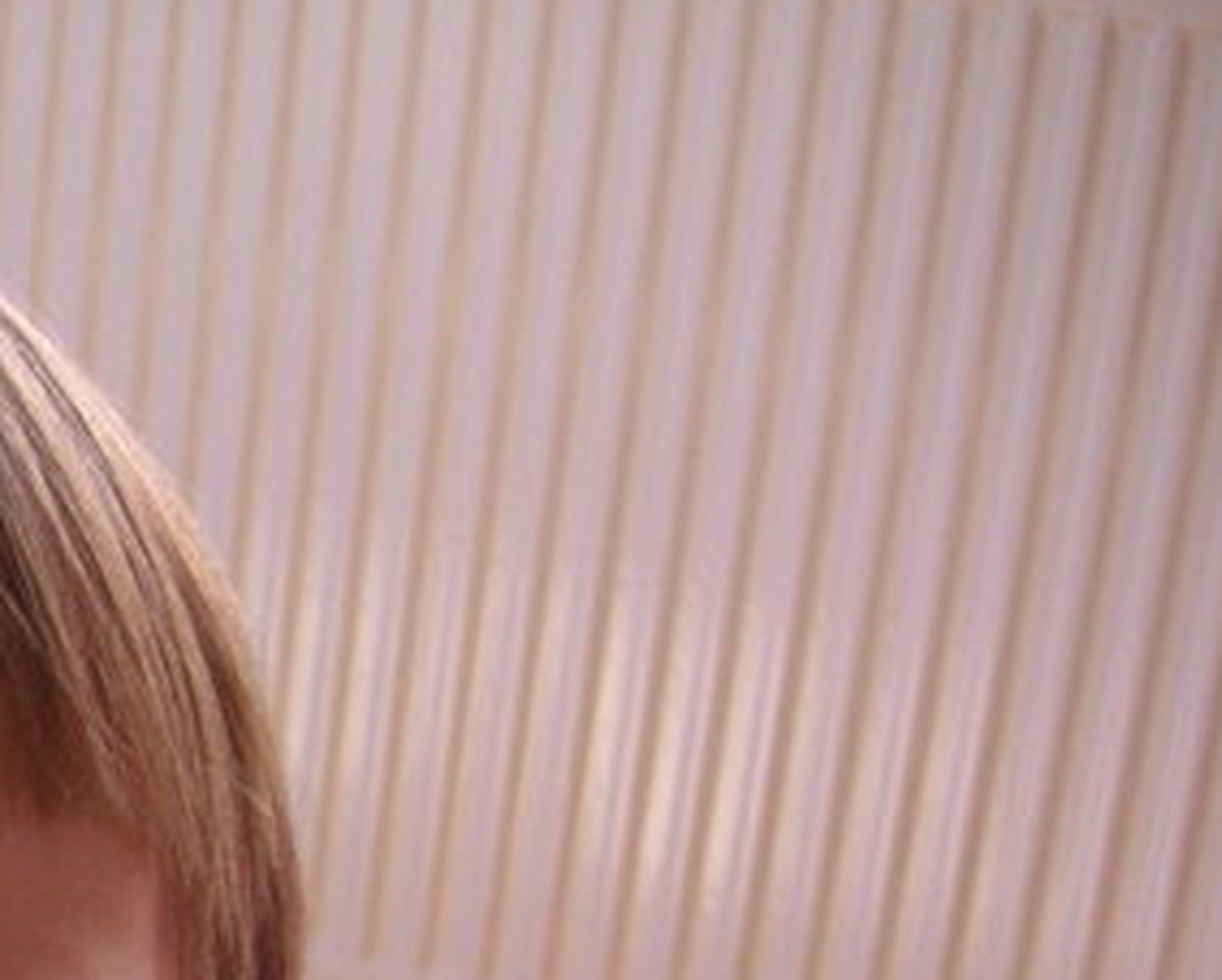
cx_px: -453
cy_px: 1282
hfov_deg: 17.4
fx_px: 3693
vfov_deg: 14.5
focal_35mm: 102
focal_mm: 6.1
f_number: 2.8
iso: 80
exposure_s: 1/45
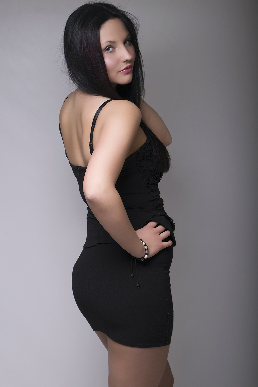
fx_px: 774
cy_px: 194
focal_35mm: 72
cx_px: 129
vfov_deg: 28.1
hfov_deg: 18.9
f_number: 10
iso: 100
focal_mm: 48
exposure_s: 1/200
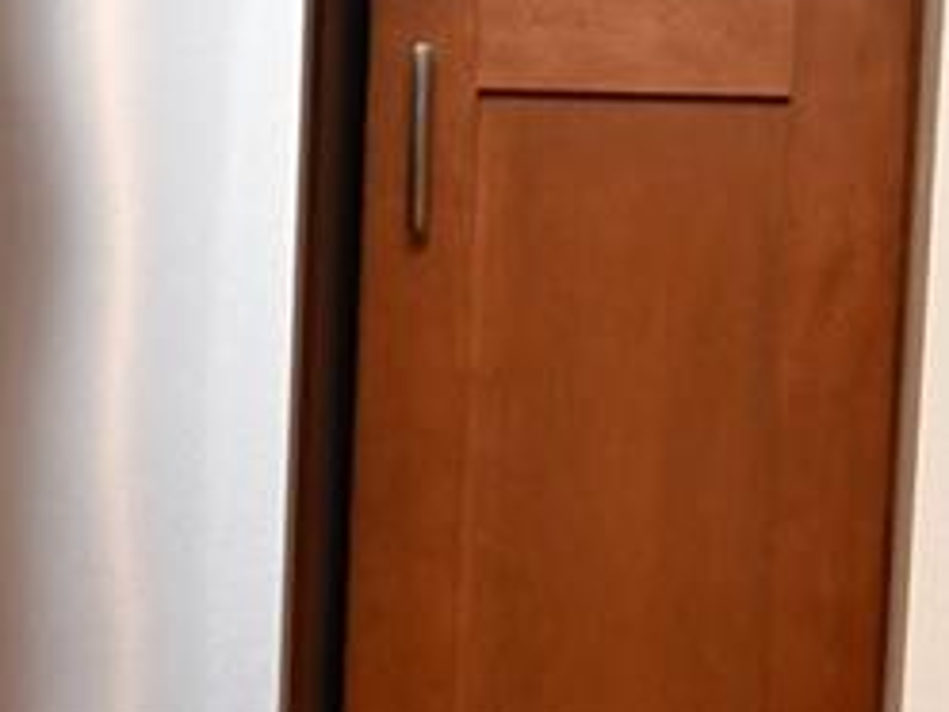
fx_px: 2550
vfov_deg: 15.9
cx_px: -69
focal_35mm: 93
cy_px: 264
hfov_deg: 20.2
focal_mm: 10
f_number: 4
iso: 450
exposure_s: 1/60
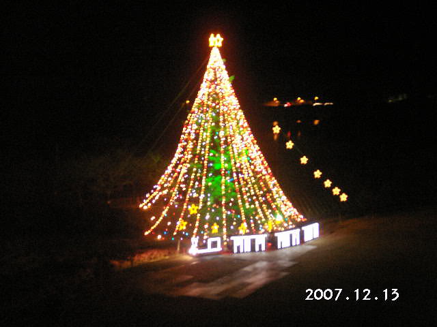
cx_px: 218
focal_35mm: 54
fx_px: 682
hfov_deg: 35.5
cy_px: 164
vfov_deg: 27.0
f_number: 3.5
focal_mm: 11.5
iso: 160
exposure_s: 1
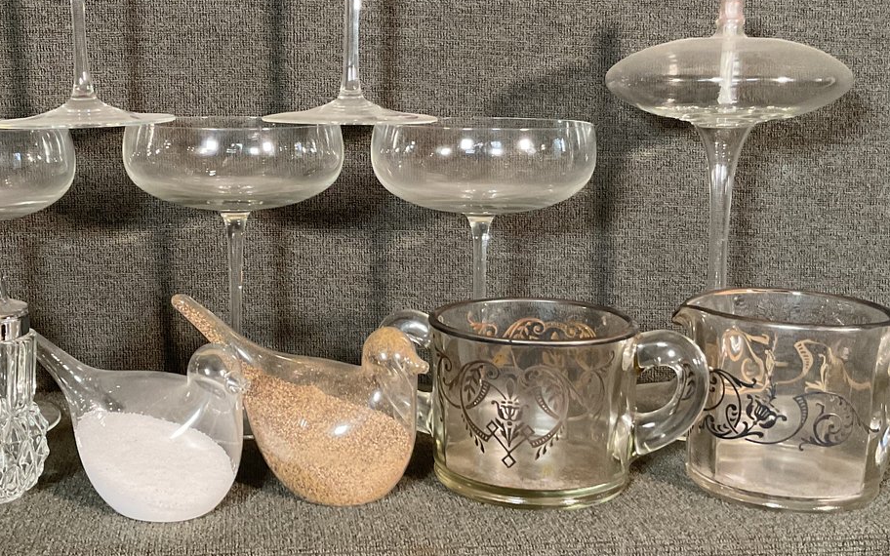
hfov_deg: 39.3
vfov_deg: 25.3
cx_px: 329
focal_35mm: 51
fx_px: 1237
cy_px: 230
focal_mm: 3
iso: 160
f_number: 1.8
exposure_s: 1/50
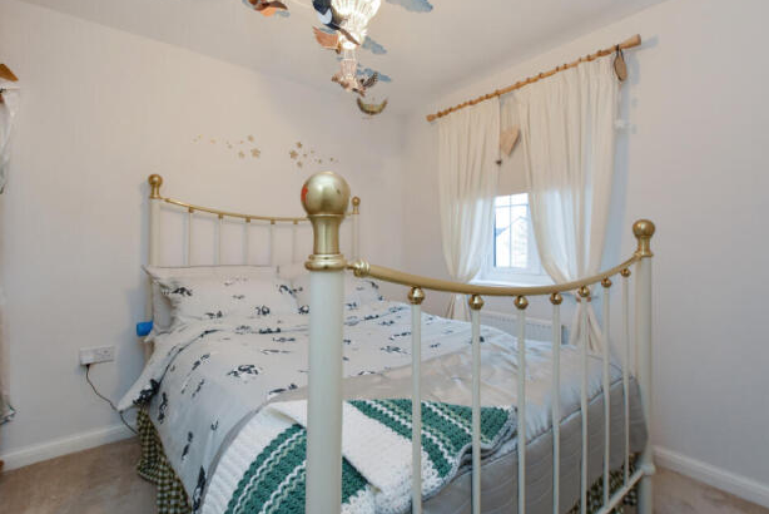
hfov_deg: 96.7
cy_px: 258
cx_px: 380
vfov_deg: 73.8
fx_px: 342
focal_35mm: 16
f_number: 4
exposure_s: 1/60
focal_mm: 10
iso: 1600
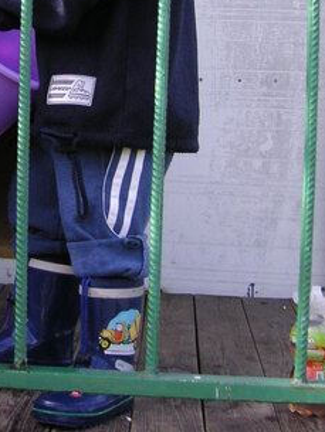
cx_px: -11
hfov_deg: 15.0
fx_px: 1213
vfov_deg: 19.7
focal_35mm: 97
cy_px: 13
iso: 50
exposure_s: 1/180
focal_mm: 6.1
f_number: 2.8
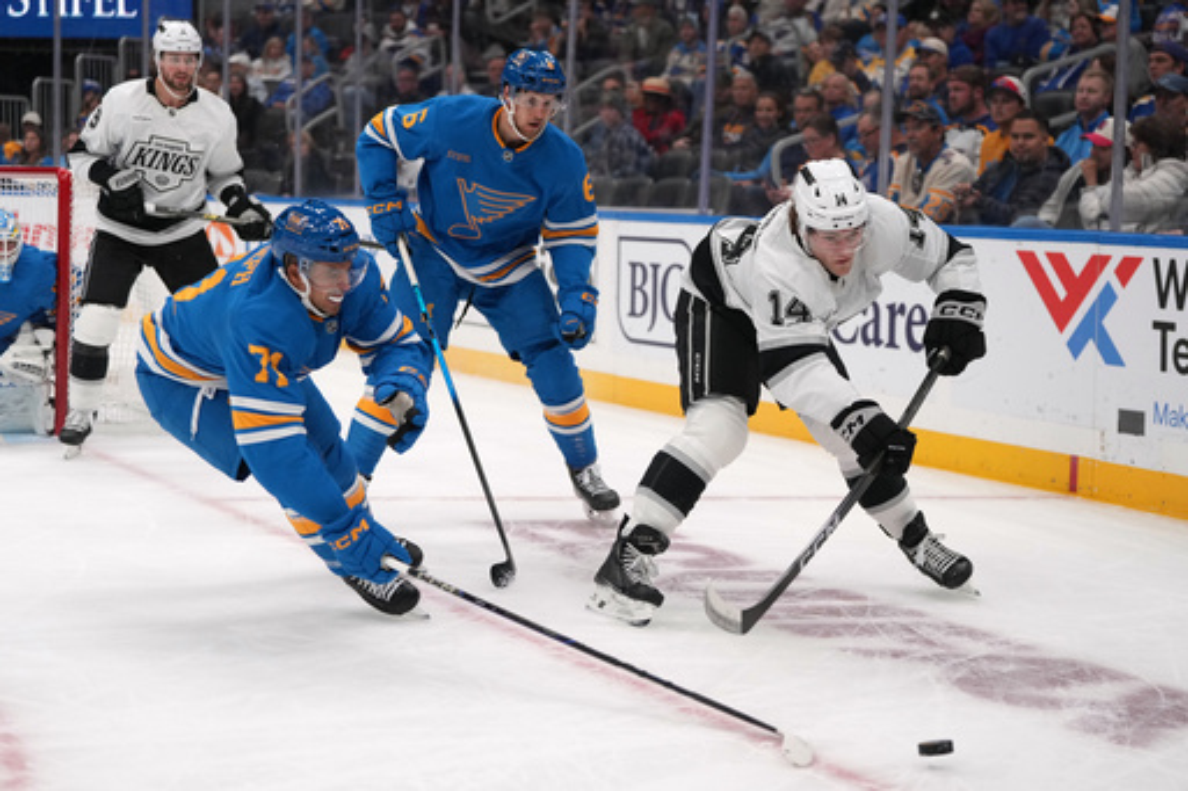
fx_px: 2441
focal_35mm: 74
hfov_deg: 27.4
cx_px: 594
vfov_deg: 18.4
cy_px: 396
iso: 1250
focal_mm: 74
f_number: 2.8
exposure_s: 1/2500
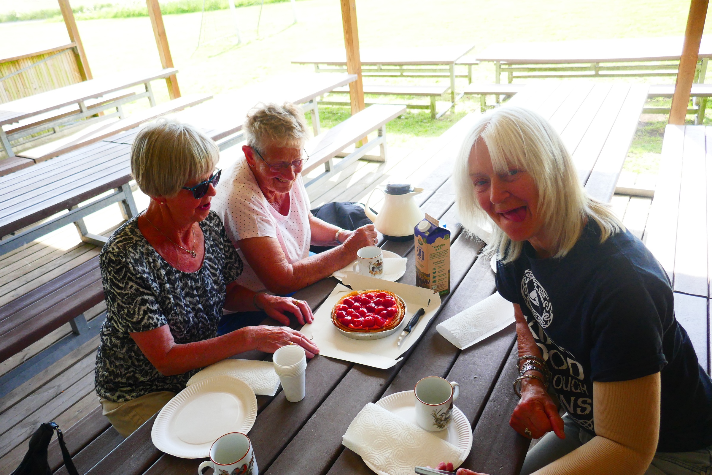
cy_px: 238
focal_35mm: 25
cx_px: 356
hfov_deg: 71.5
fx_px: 494
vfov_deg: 51.3
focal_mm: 9.1
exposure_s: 1/500
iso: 400
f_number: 2.8
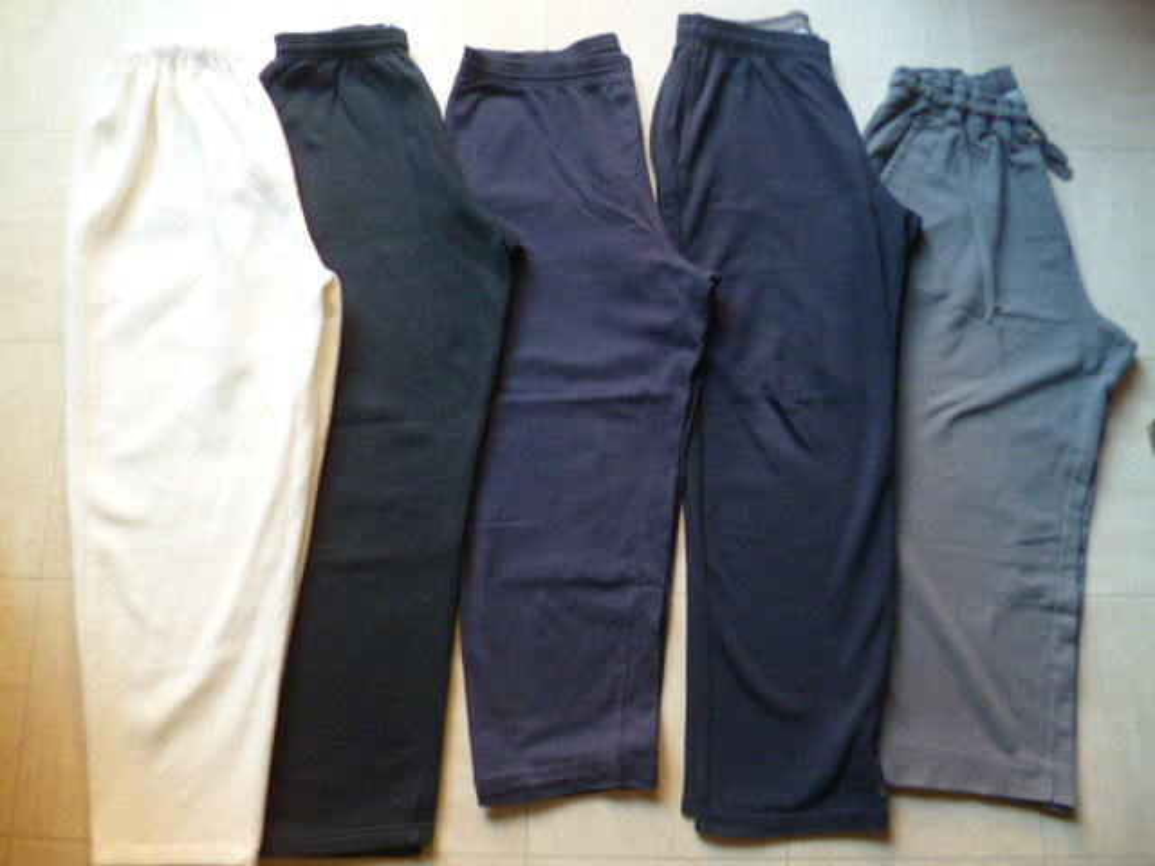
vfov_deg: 56.8
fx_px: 801
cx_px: 578
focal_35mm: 24
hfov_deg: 71.6
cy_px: 433
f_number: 2.5
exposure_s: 1/20
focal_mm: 4.3
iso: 400
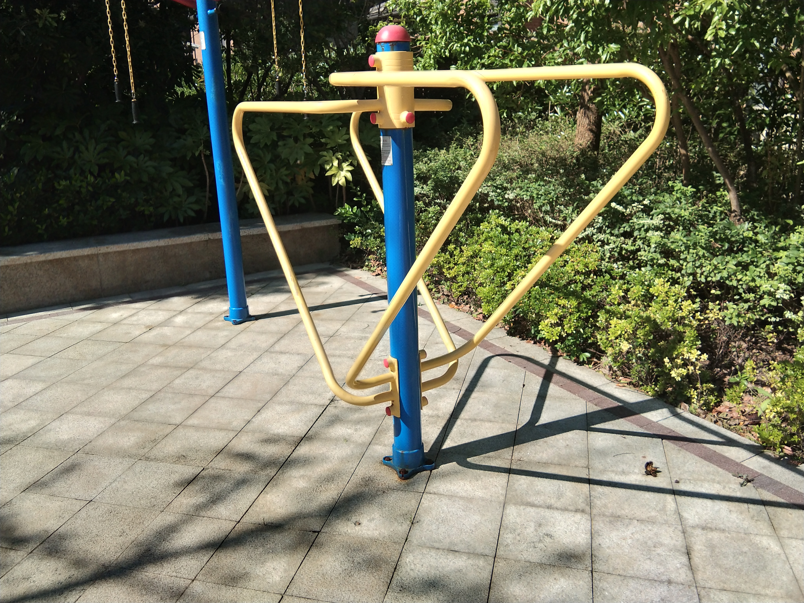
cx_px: 402
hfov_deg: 58.4
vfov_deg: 45.4
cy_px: 302
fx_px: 720
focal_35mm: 31
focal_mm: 3.69
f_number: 2.2
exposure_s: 1/861
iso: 50
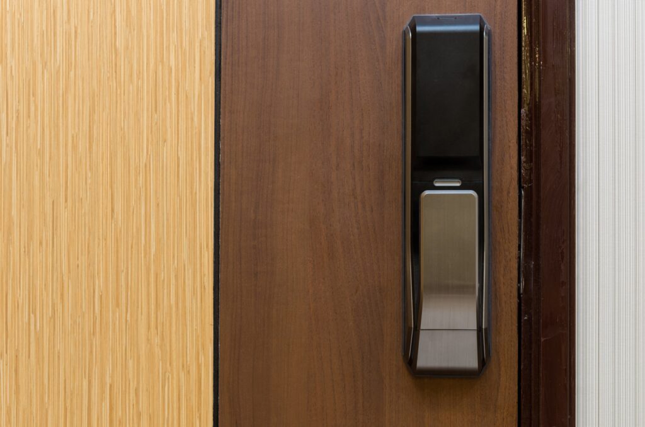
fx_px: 930
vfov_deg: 25.9
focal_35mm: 52
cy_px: 214
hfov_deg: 38.3
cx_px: 322
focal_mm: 35
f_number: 4
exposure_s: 1/8
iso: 200
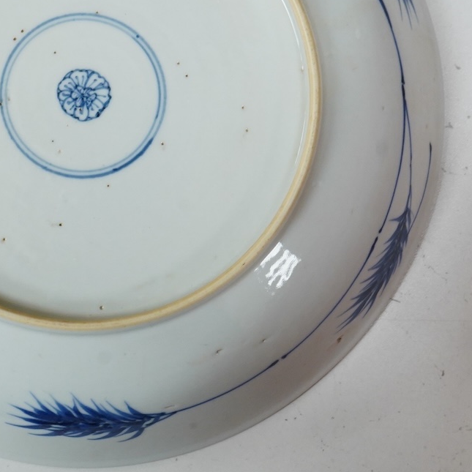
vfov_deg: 18.2
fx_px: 1466
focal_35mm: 95
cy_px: 142
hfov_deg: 18.1
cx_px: 74
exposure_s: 1/80
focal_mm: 42
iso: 2500
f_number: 8
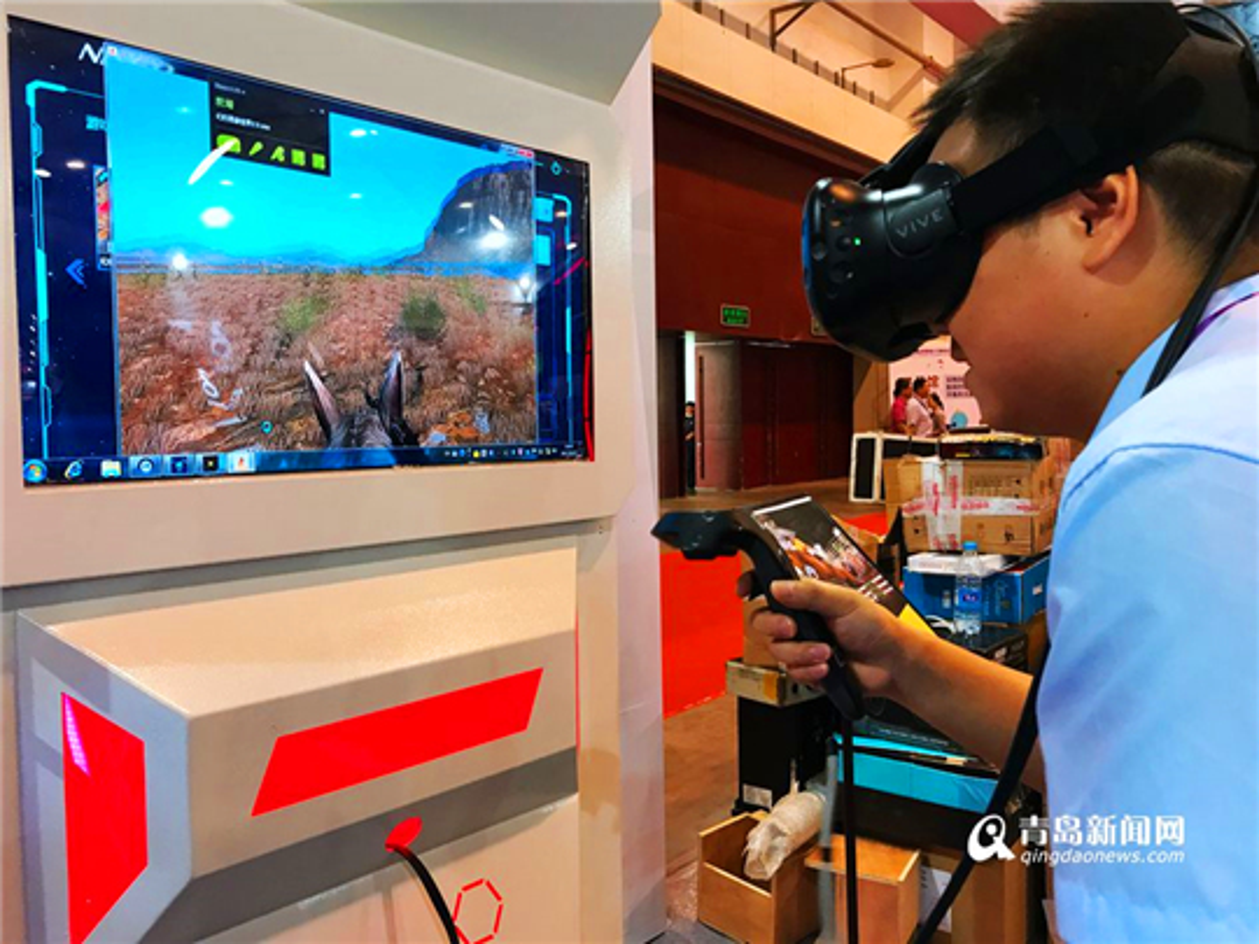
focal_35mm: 28
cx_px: 630
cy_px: 472
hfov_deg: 63.4
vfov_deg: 49.7
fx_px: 1018
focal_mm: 3.99
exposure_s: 1/25
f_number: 1.8
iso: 40
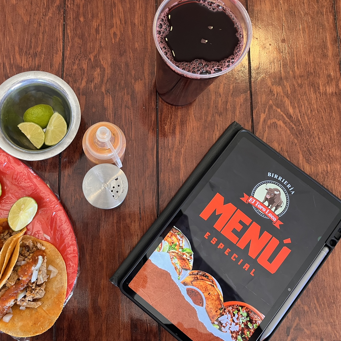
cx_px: 129
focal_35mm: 31
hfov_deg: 52.0
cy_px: 170
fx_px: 345
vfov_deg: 52.5
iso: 125
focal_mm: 5.1
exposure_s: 1/80
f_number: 1.6
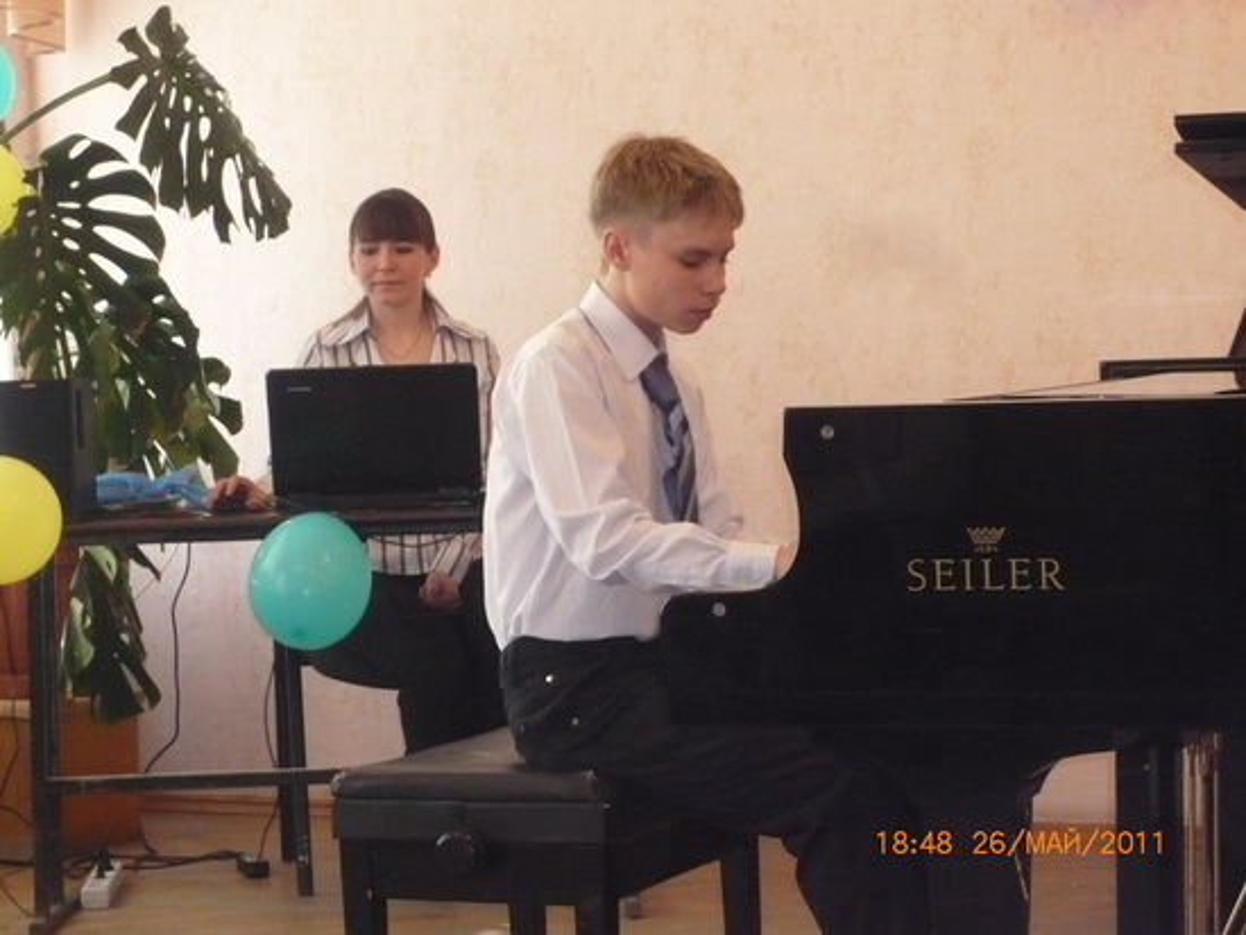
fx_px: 3781
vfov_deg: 14.1
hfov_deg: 18.7
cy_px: 468
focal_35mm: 105
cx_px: 623
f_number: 5
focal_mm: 17.4
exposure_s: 1/30
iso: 400
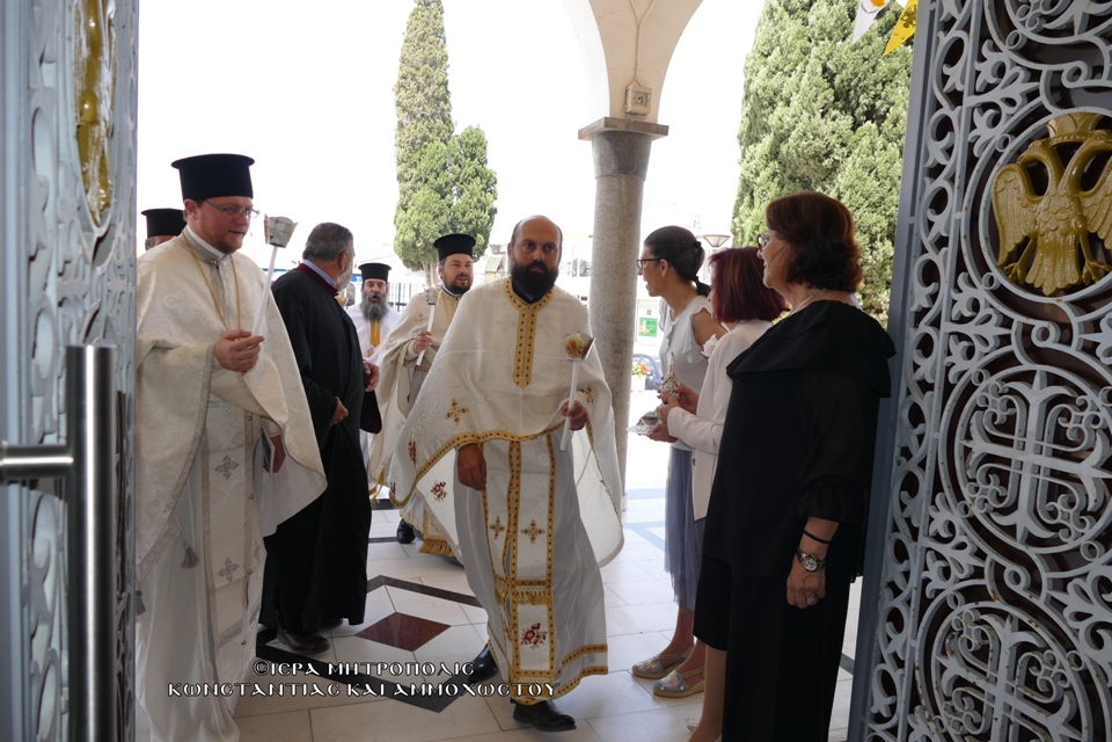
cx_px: 556
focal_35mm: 25
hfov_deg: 71.5
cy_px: 371
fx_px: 772
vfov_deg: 51.3
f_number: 2.8
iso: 125
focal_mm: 9.12
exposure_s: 1/400
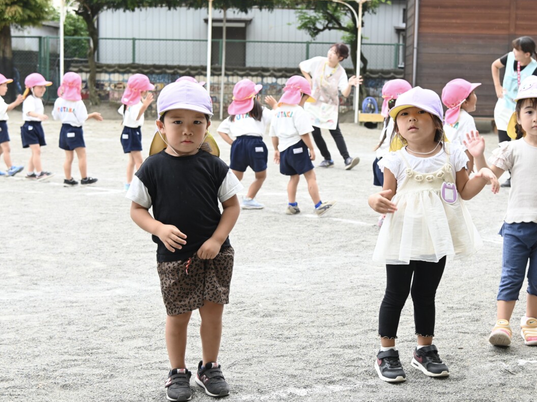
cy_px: 200
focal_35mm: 58
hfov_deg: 33.4
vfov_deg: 25.4
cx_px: 305
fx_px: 892
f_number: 5
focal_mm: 35
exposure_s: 1/250
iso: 200
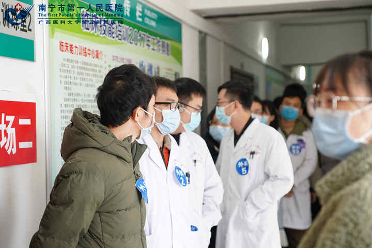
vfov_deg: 19.5
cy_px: 124
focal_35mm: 70
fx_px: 723
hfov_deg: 28.8
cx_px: 186
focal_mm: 70
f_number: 3.5
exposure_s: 1/100
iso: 1600
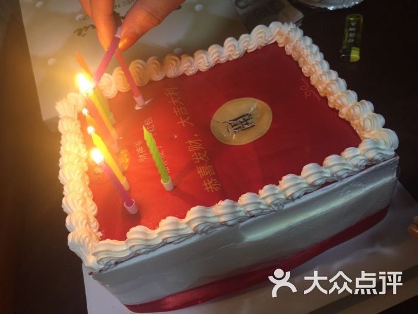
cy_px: 157
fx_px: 350
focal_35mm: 29
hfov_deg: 61.7
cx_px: 209
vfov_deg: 48.2
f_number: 2.2
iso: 125
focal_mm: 4.15
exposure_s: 1/17
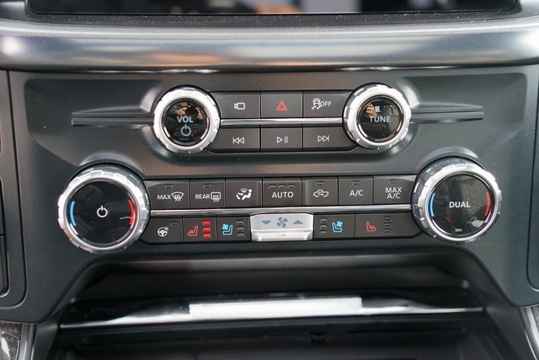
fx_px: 644
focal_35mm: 43
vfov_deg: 31.2
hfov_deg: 45.4
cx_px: 270
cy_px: 180
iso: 400
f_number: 4
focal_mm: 43
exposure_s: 1/60
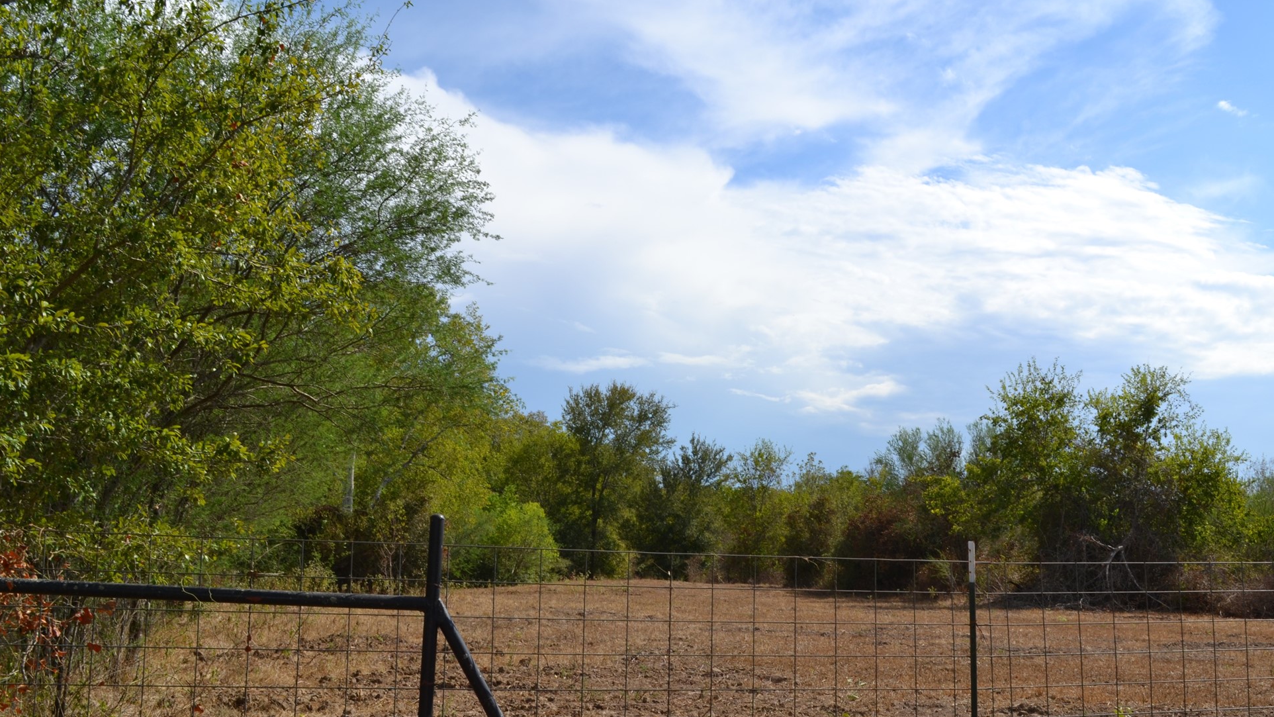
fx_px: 1318
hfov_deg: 51.5
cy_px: 391
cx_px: 711
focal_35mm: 39
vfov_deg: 30.4
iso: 100
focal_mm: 22
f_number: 11
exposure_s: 1/200
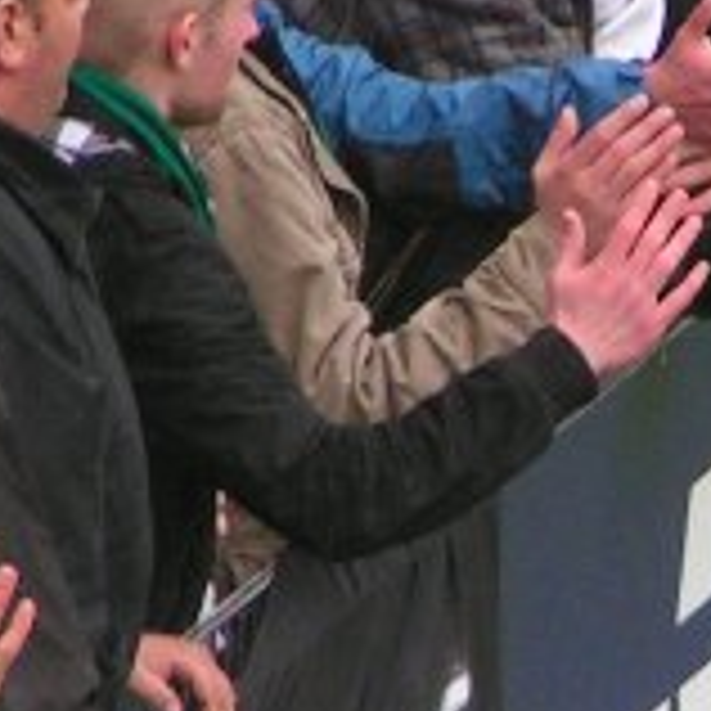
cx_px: 688
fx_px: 39505
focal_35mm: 1700
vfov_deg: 1.0
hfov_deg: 1.0
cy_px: 436
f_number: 3.5
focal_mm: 58
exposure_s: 1/320
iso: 100
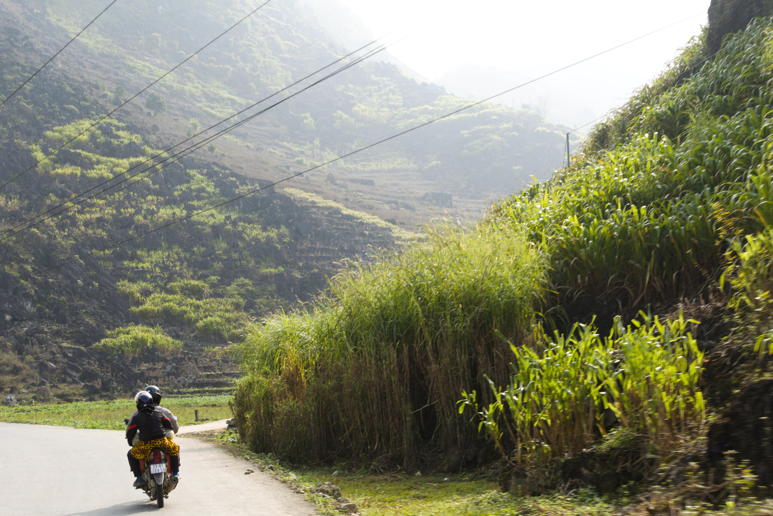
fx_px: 1224
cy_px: 258
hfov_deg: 35.0
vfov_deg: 23.8
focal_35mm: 57
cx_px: 386
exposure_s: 1/160
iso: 125
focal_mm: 20.81
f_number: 5.6
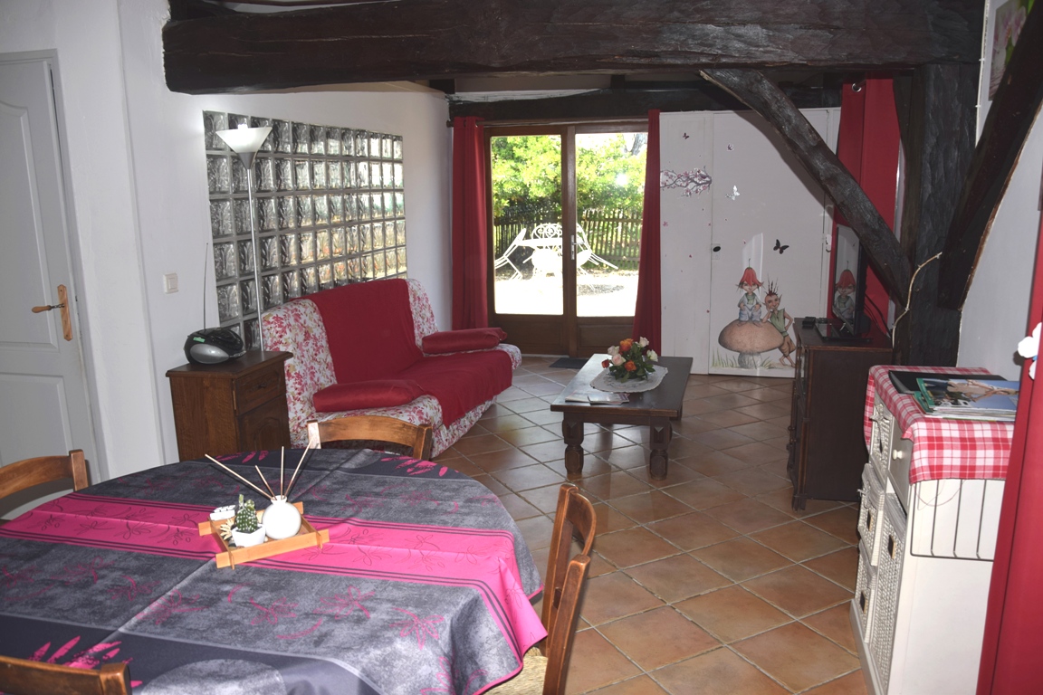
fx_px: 782
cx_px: 522
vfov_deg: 47.9
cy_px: 348
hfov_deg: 67.4
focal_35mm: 27
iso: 100
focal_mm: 18
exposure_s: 1/200
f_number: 3.5
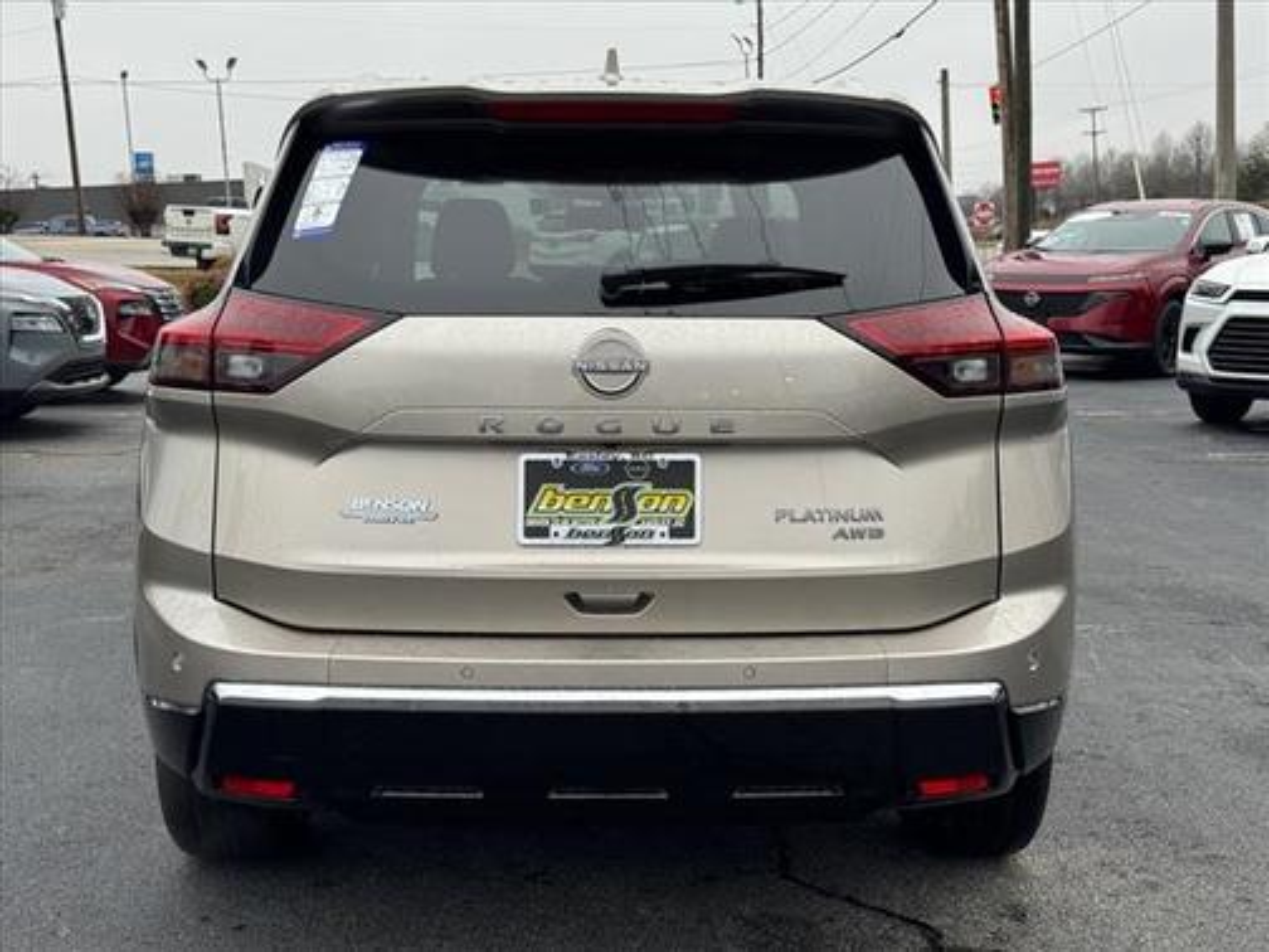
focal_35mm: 48
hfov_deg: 39.7
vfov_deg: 30.3
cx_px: 634
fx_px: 1760
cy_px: 476
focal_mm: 6.76
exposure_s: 1/802
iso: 64
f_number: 1.78
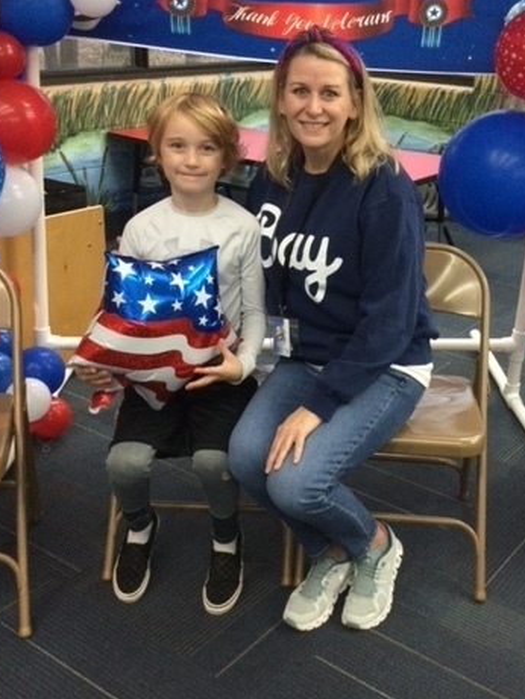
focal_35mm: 43
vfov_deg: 43.8
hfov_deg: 33.5
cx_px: 317
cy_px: 314
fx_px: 869
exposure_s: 1/30
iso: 200
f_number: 2.4
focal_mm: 3.3
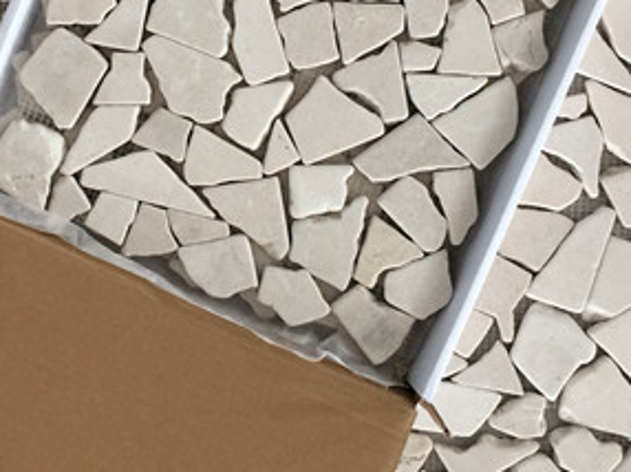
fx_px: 1184
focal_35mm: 65
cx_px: 207
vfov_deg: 22.2
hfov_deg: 29.6
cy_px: 86
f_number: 2.2
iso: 125
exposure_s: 1/33
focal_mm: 4.15
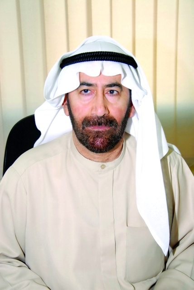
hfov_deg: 23.8
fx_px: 460
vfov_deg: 35.0
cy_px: 145
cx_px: 97
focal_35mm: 57
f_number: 5.6
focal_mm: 38
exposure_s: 1/60
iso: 400
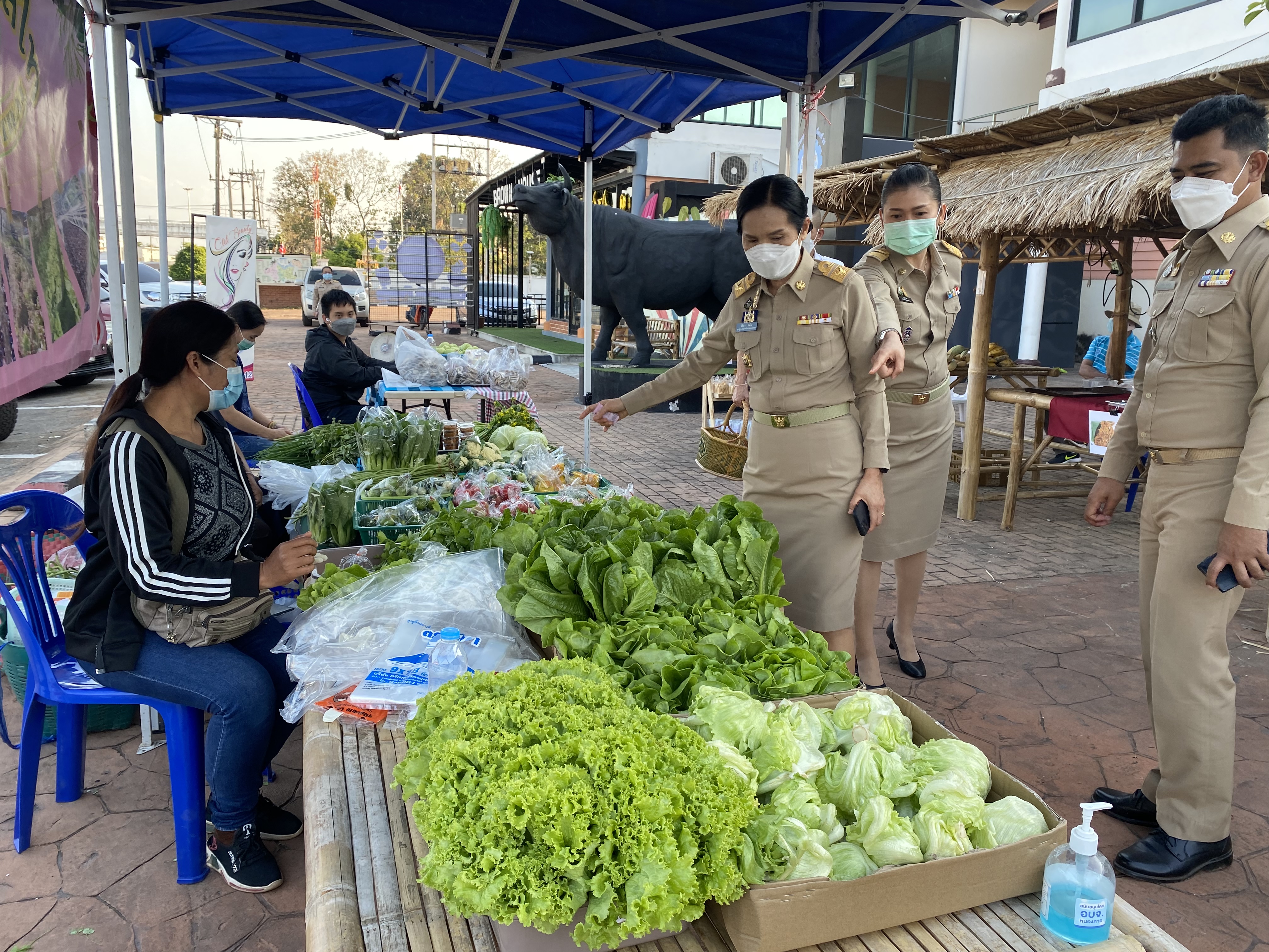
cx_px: 634
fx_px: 953
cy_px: 476
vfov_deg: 53.1
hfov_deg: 67.3
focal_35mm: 26
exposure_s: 1/141
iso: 32
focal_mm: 4.25
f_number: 1.8
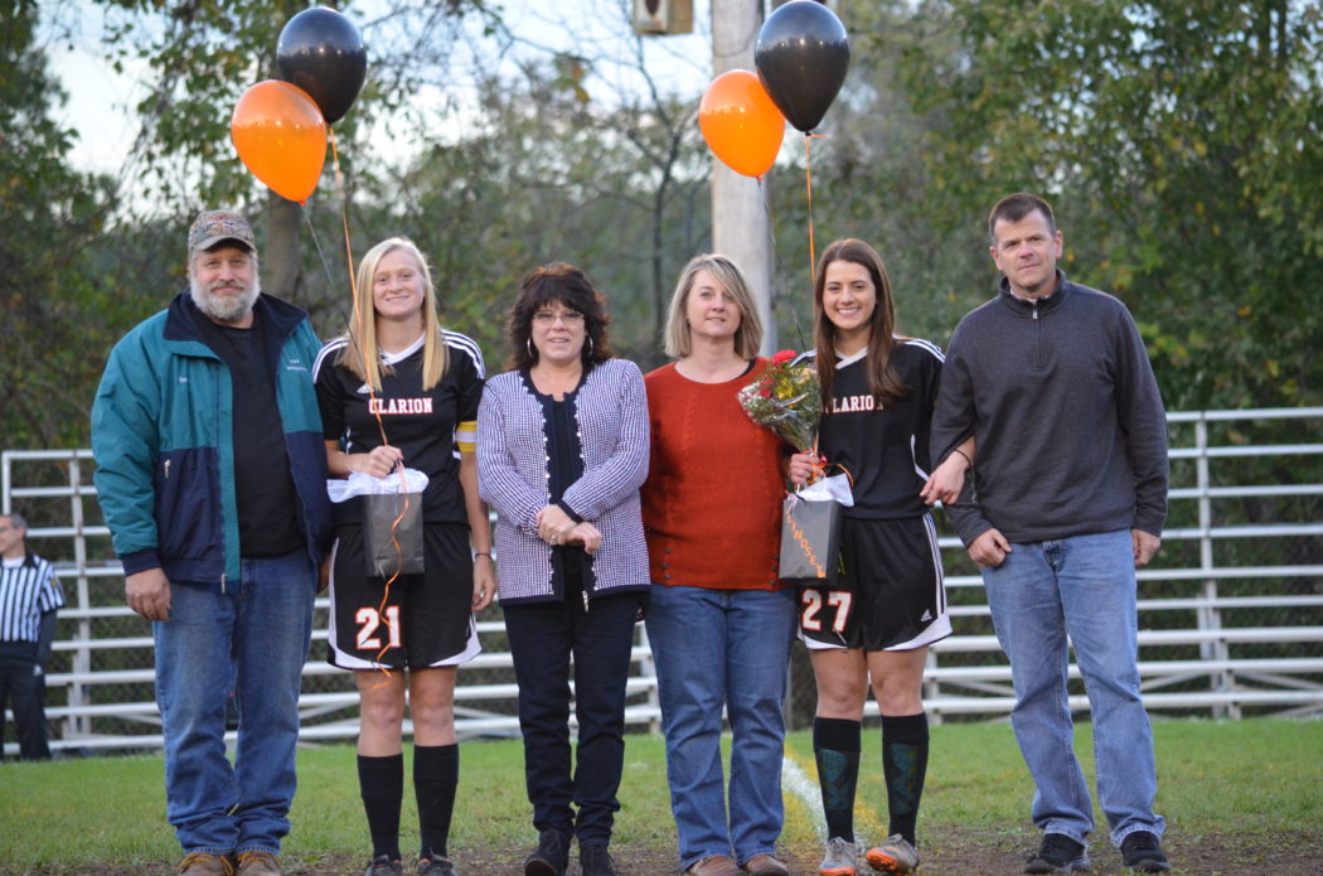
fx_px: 9075
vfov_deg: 5.5
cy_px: 438
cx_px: 662
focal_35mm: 248
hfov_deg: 8.3
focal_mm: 165
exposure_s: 1/160
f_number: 5
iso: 1600
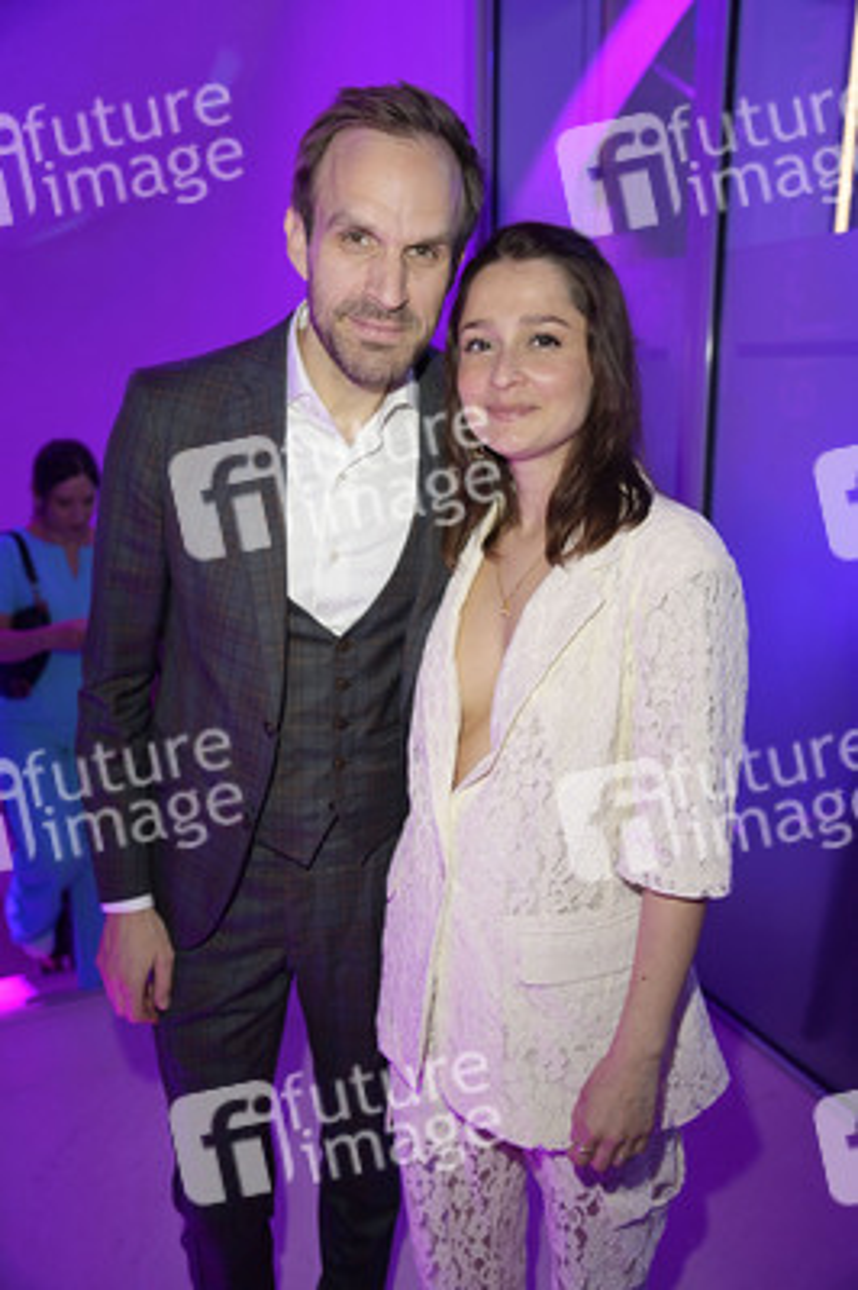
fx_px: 1074
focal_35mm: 30
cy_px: 645
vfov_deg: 62.0
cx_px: 429
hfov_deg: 43.5
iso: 1000
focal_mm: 30
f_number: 4
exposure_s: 1/80
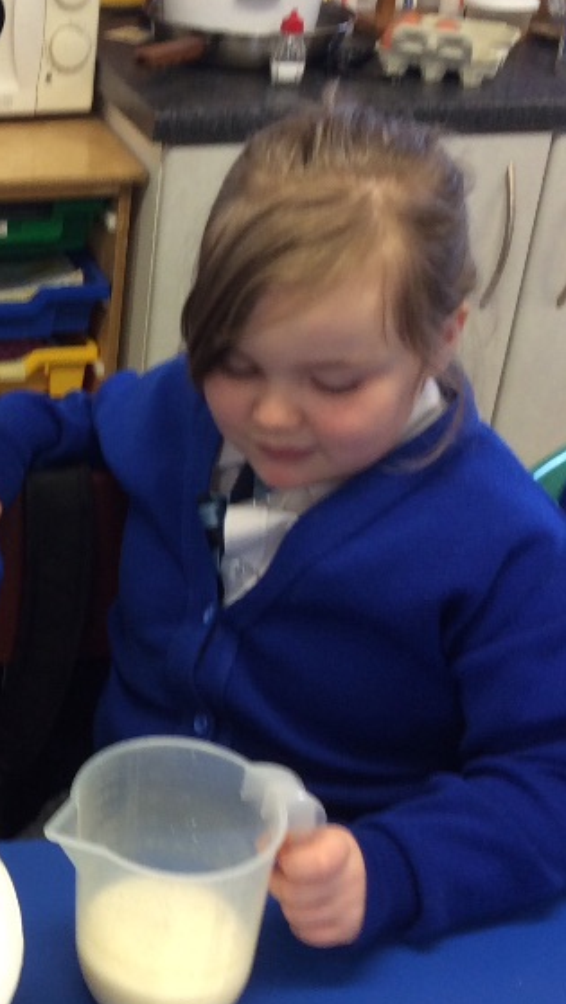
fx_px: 1625
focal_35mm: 61
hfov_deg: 19.0
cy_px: 562
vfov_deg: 34.3
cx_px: -47
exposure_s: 1/25
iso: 50
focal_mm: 3.3
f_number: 2.4
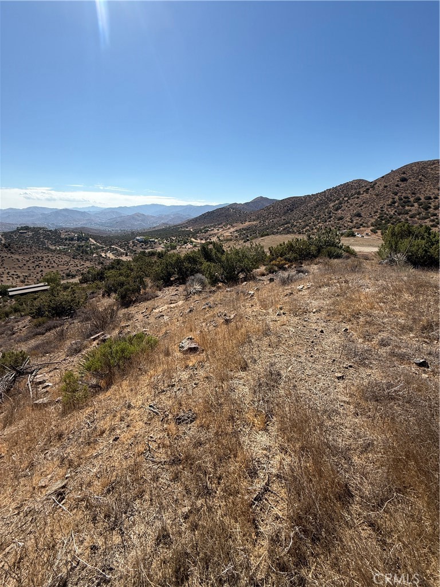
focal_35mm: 14
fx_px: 237
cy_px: 294
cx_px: 220
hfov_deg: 85.7
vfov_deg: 102.1
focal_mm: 2.22
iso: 50
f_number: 2.2
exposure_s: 1/1901
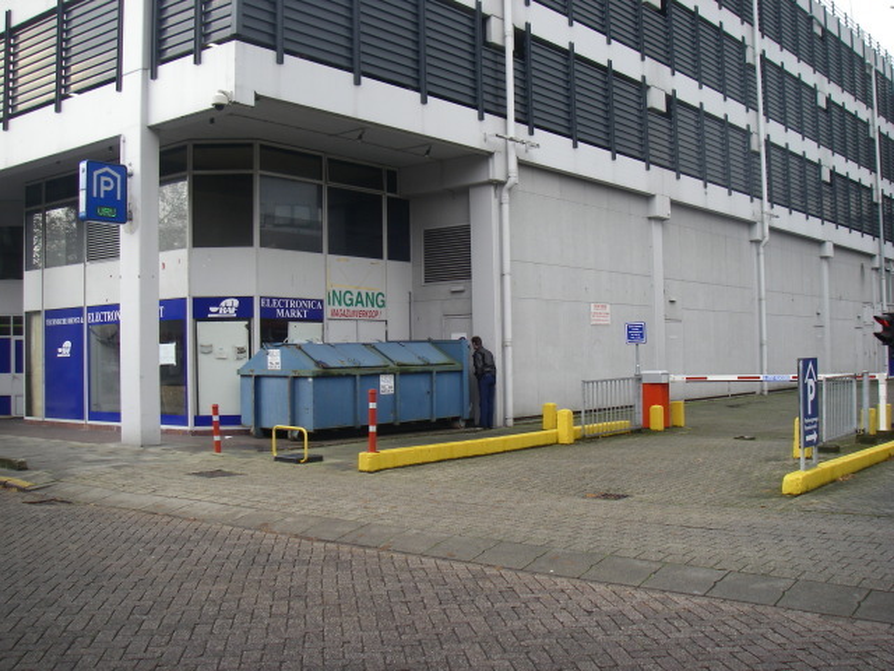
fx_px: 981
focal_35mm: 38
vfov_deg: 37.7
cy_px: 336
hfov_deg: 49.0
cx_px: 447
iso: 64
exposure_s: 1/100
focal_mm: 6.3
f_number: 3.3
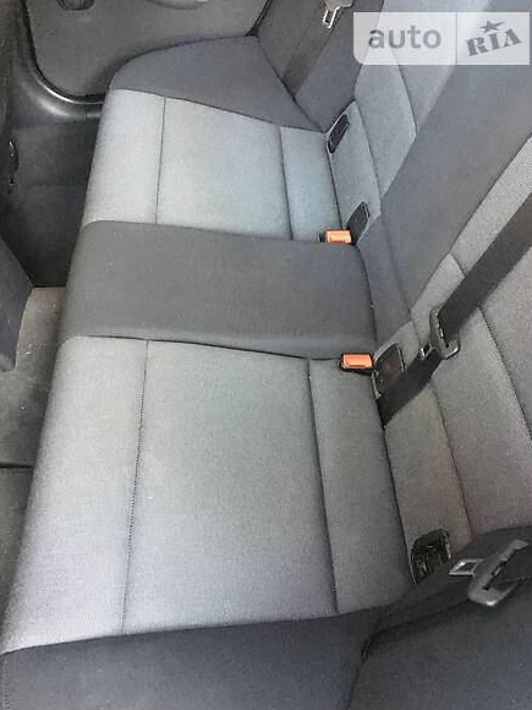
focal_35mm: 30
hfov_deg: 46.8
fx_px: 615
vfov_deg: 60.0
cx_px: 273
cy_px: 365
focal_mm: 4.2
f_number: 2.2
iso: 320
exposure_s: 1/17
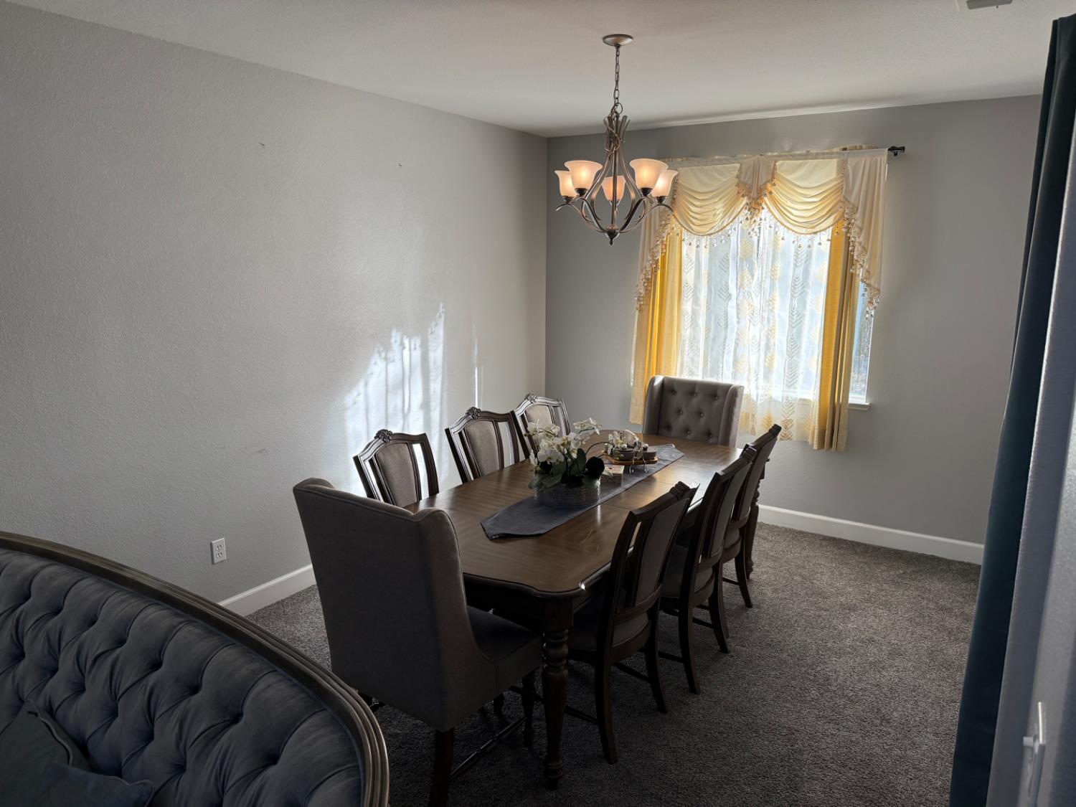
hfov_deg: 71.6
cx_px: 538
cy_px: 404
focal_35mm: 24
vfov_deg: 56.8
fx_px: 746
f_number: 1.78
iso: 160
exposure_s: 1/234
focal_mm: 6.76
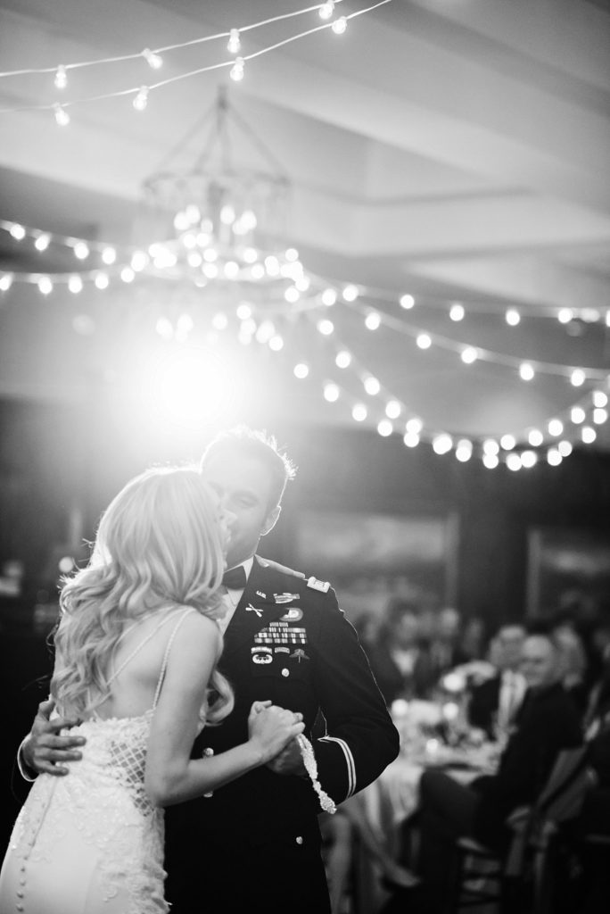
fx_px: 2157
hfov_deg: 16.1
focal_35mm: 85
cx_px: 305
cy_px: 457
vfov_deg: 23.9
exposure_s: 1/250
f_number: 2
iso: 1250
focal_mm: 85
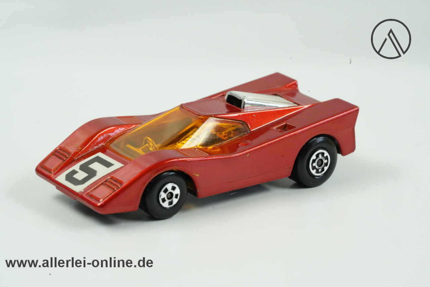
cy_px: 144
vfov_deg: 15.2
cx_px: 215
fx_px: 1075
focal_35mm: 90
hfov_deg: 22.6
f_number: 22
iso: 12800
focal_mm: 90
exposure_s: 1/100
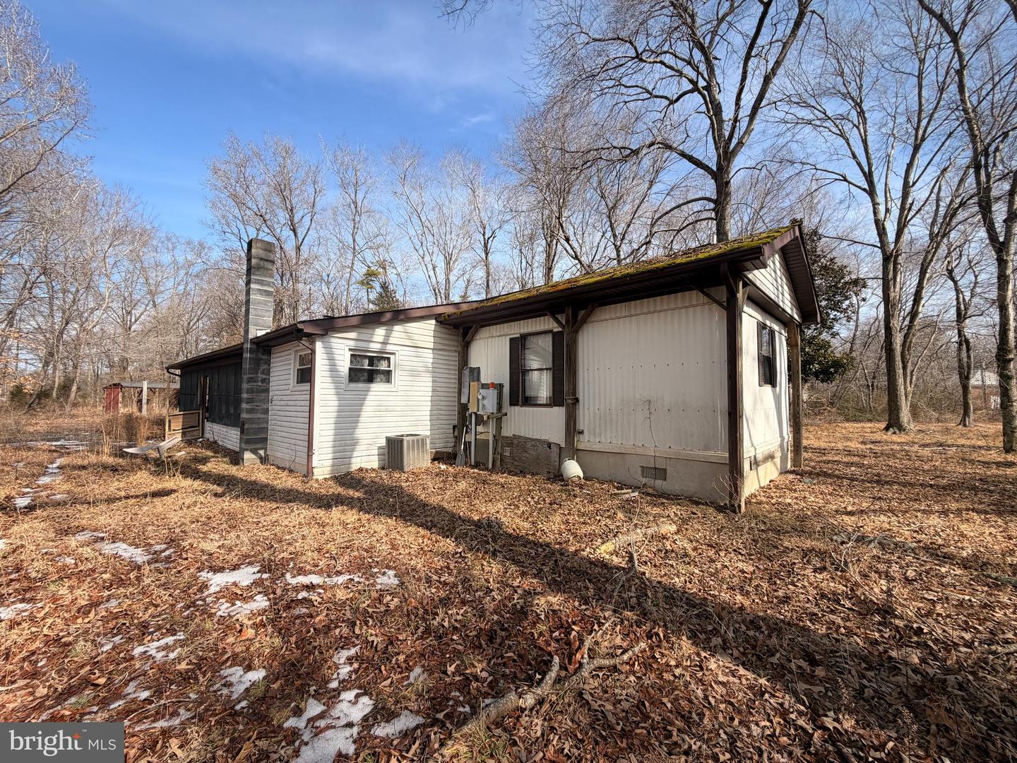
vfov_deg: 85.7
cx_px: 508
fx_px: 411
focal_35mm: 14
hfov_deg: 102.1
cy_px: 382
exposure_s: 1/770
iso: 32
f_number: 2.2
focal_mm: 2.22
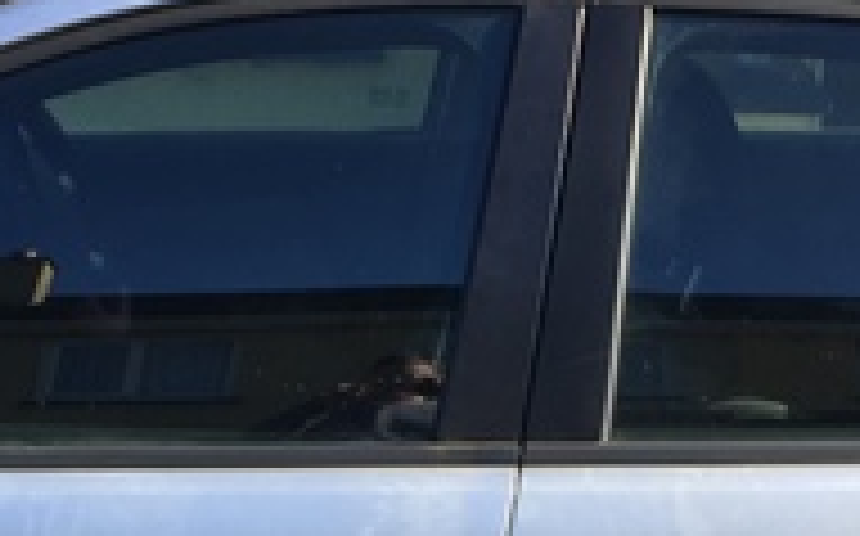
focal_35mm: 103
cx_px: 450
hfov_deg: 20.2
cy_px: 851
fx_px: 2412
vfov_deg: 12.0
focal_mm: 4.15
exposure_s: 1/628
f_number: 2.2
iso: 32
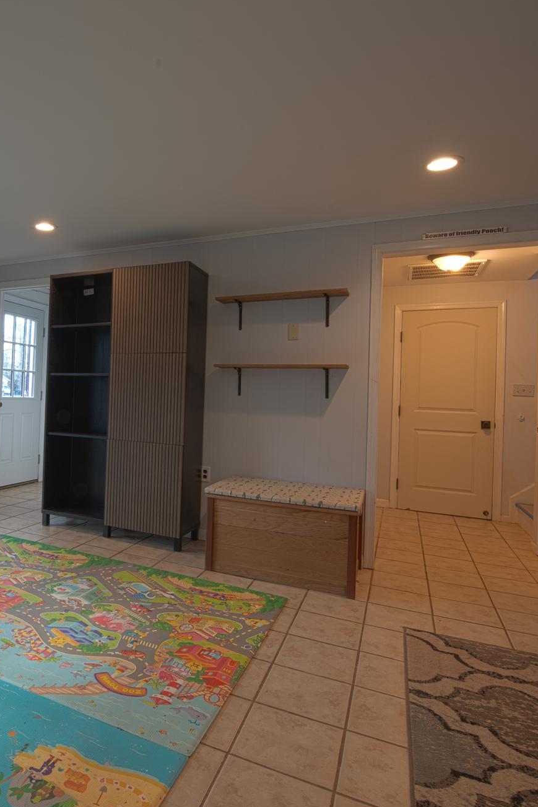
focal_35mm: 22
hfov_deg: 54.1
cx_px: 123
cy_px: 390
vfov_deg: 78.5
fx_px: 493
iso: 1000
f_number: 16
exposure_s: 1/2
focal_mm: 14
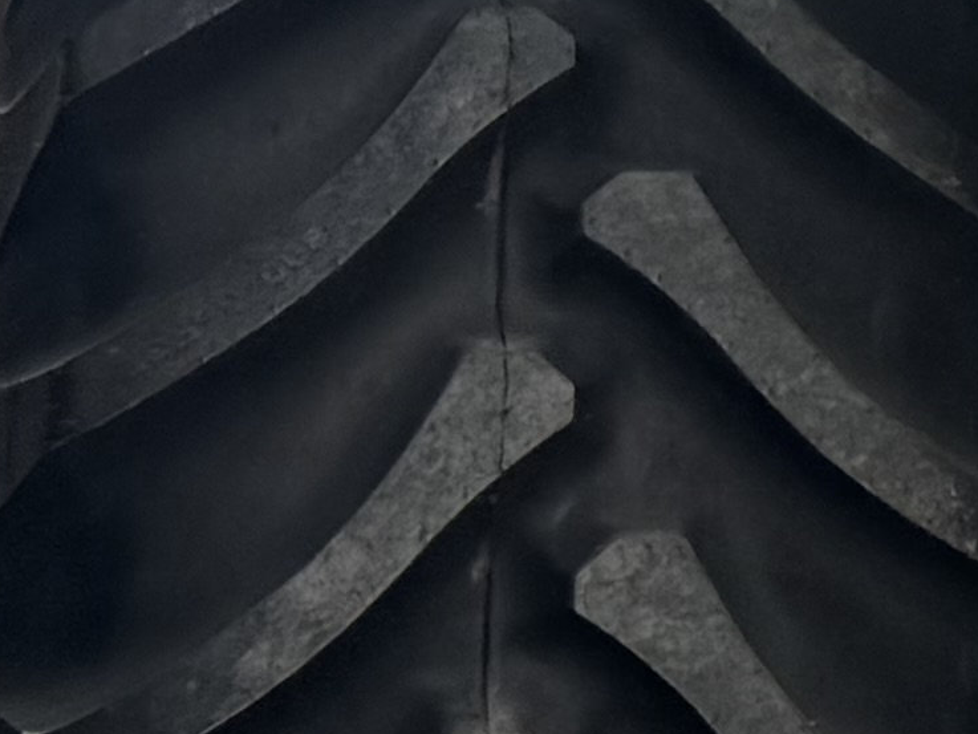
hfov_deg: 8.4
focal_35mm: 186
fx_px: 5256
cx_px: 3245
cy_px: -441
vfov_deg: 7.8
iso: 80
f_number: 1.78
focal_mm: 6.76
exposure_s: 1/343
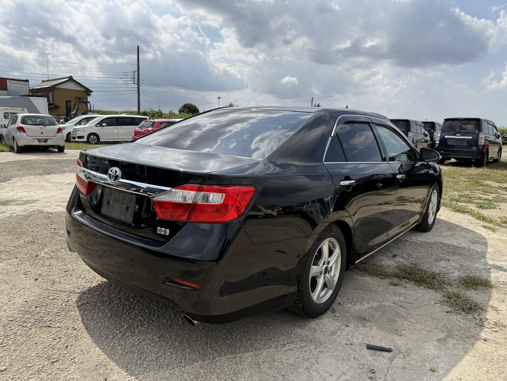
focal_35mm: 24
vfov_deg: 56.8
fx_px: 352
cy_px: 190
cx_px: 254
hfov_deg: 71.6
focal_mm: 6.76
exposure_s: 1/5714
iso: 80
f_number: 1.78
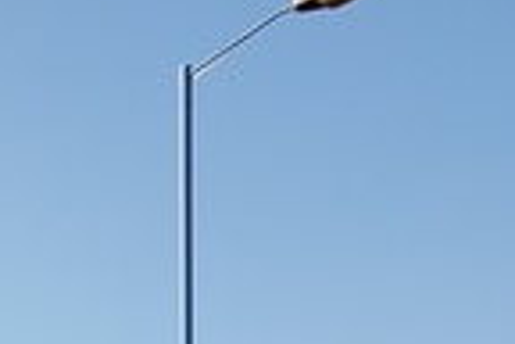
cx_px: -415
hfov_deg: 14.9
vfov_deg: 10.1
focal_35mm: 120
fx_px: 1717
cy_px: 803
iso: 40
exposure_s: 1/844
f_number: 1.7
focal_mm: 4.2
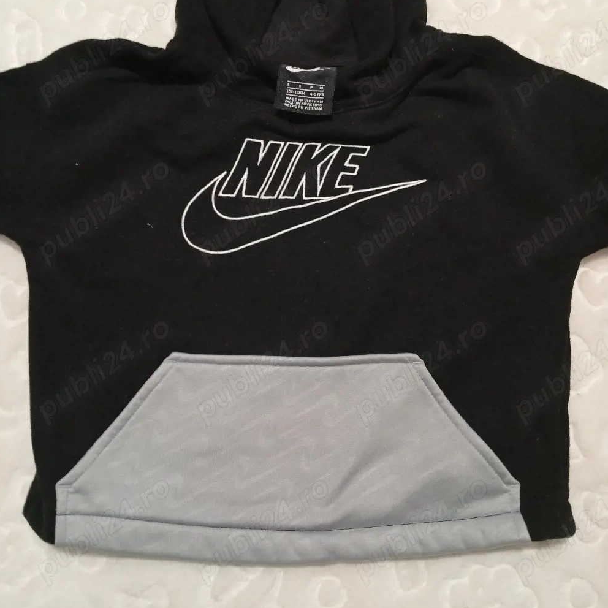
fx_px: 636
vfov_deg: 50.7
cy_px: 233
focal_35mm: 32
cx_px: 303
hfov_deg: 51.1
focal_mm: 3.98
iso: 612
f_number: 1.8
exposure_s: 1/20
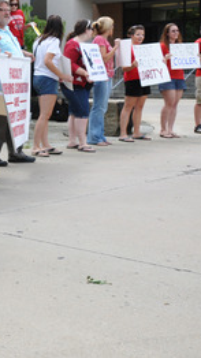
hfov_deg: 14.9
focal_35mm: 69
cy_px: 94
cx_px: -172
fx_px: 655
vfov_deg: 30.1
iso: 200
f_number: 7.1
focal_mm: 18
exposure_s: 1/200
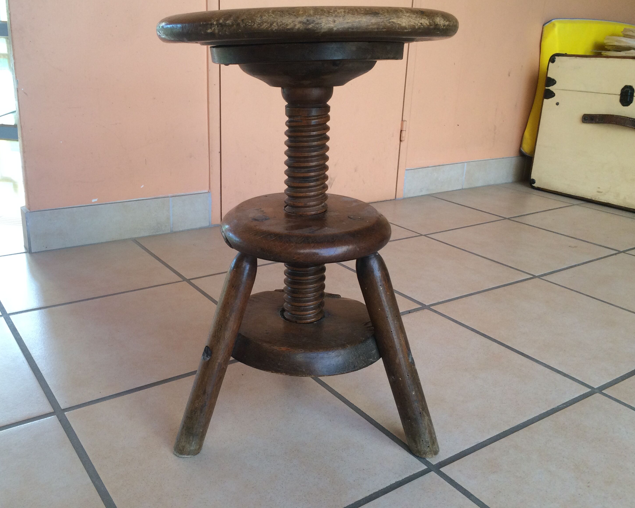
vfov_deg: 45.8
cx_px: 288
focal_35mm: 32
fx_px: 601
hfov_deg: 55.6
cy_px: 240
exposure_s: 1/100
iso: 64
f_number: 2.2
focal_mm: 4.15
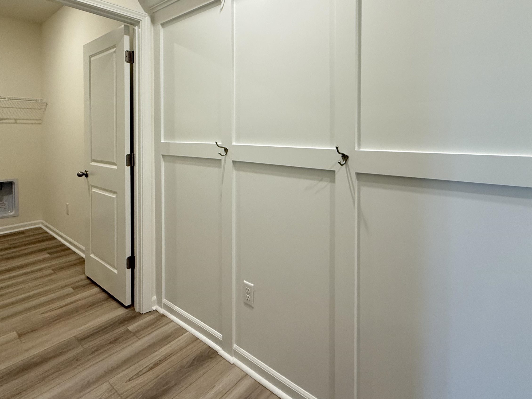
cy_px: 139
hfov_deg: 84.3
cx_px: 297
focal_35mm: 19
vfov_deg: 67.1
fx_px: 292
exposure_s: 1/60
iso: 250
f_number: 2.2
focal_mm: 2.22
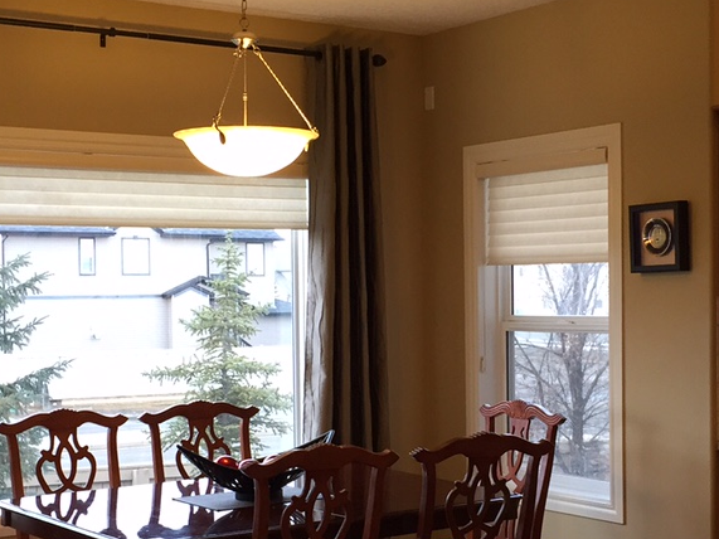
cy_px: 329
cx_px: 389
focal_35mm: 65
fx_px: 1350
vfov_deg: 22.5
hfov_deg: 29.8
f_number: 2.2
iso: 32
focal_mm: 4.15
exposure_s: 1/30
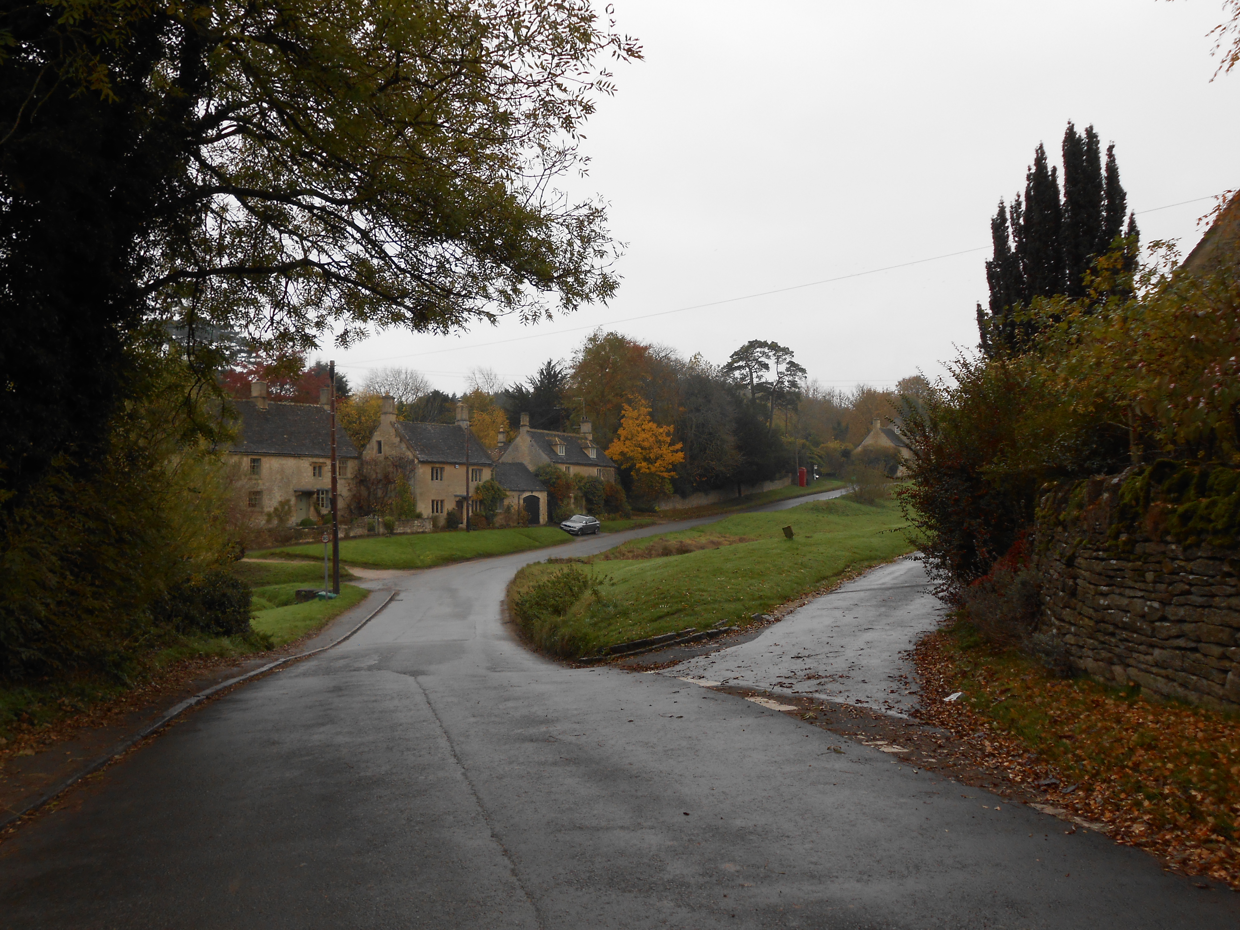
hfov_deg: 54.0
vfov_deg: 41.8
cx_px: 620
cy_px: 465
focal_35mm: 34
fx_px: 1218
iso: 125
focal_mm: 6
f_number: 3.9
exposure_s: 1/30
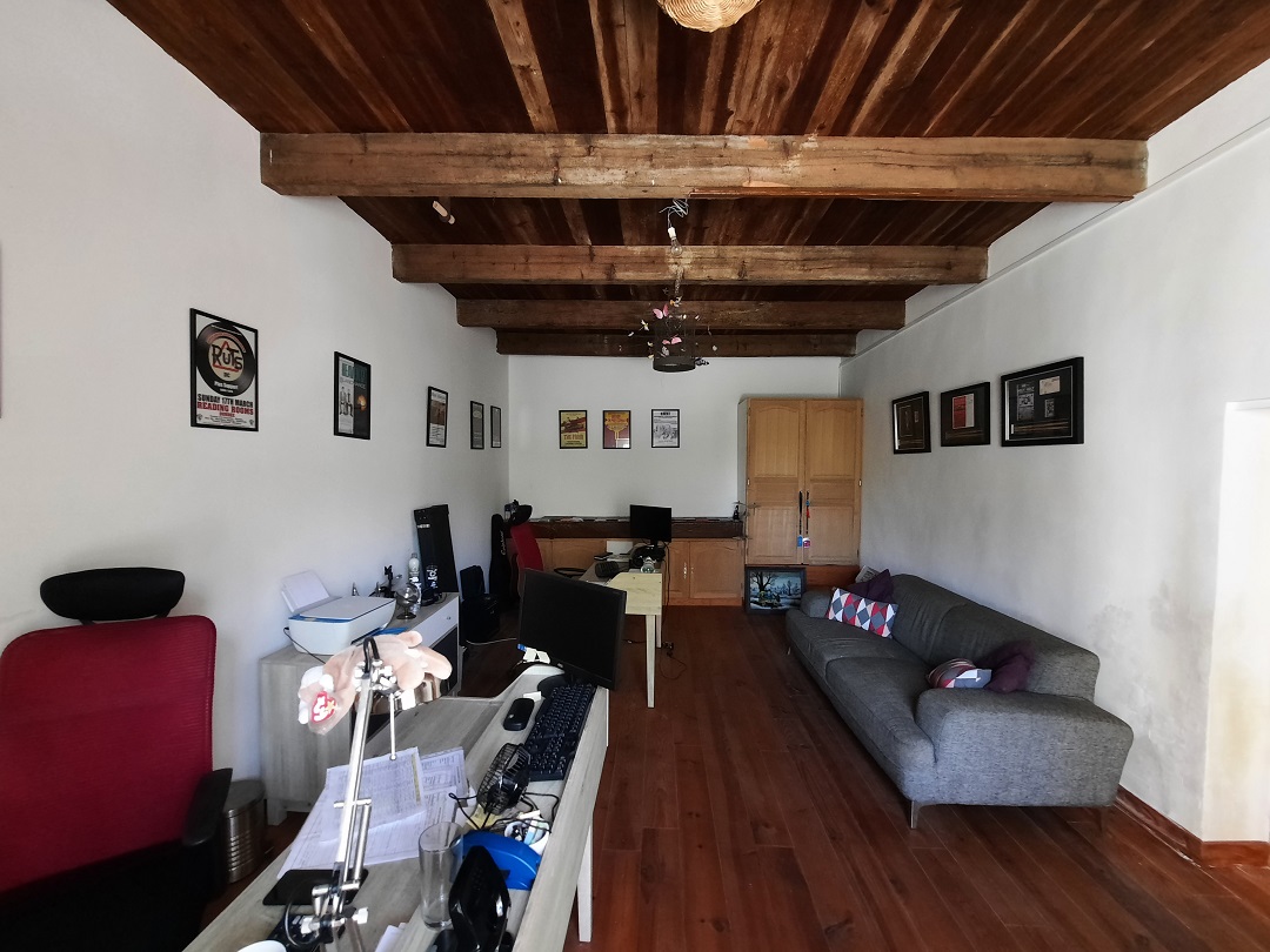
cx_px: 635
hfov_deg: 106.2
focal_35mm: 13
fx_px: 477
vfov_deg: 89.9
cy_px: 476
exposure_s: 1/25
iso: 320
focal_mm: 1.74
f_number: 2.2
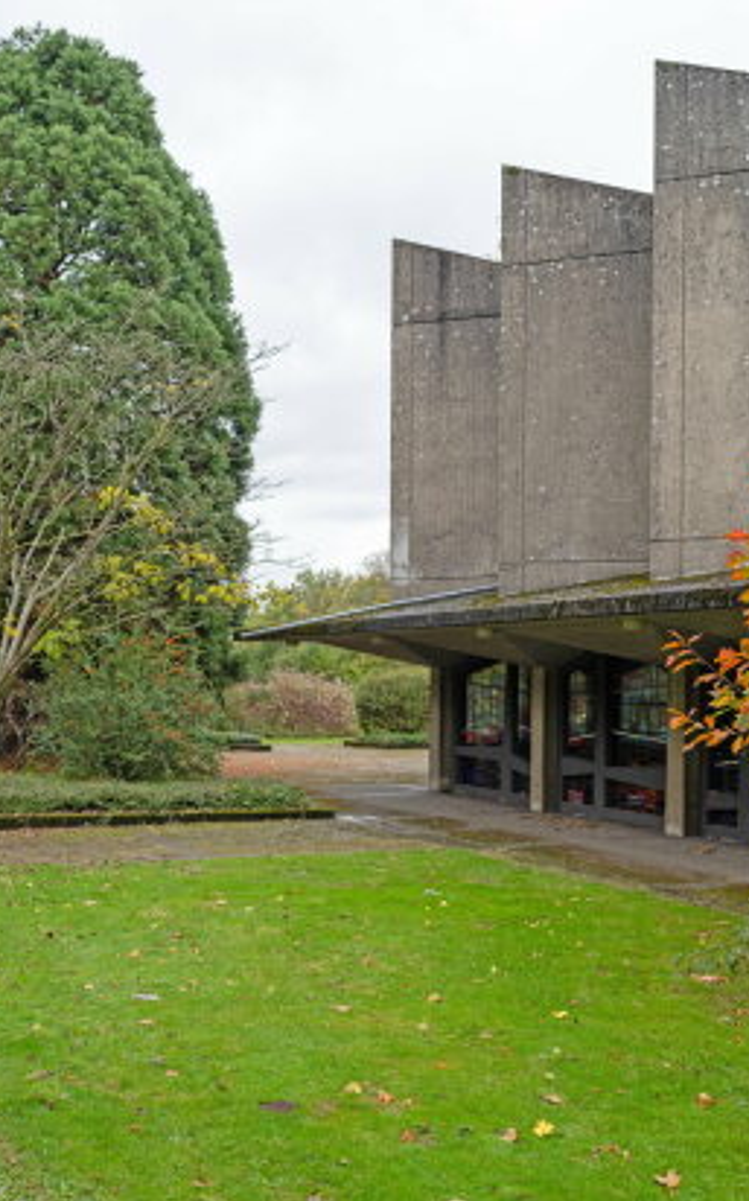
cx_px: 370
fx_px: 1276
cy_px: 630
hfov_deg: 32.7
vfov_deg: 50.4
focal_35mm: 39
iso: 100
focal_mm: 35
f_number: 3.5
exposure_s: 1/125
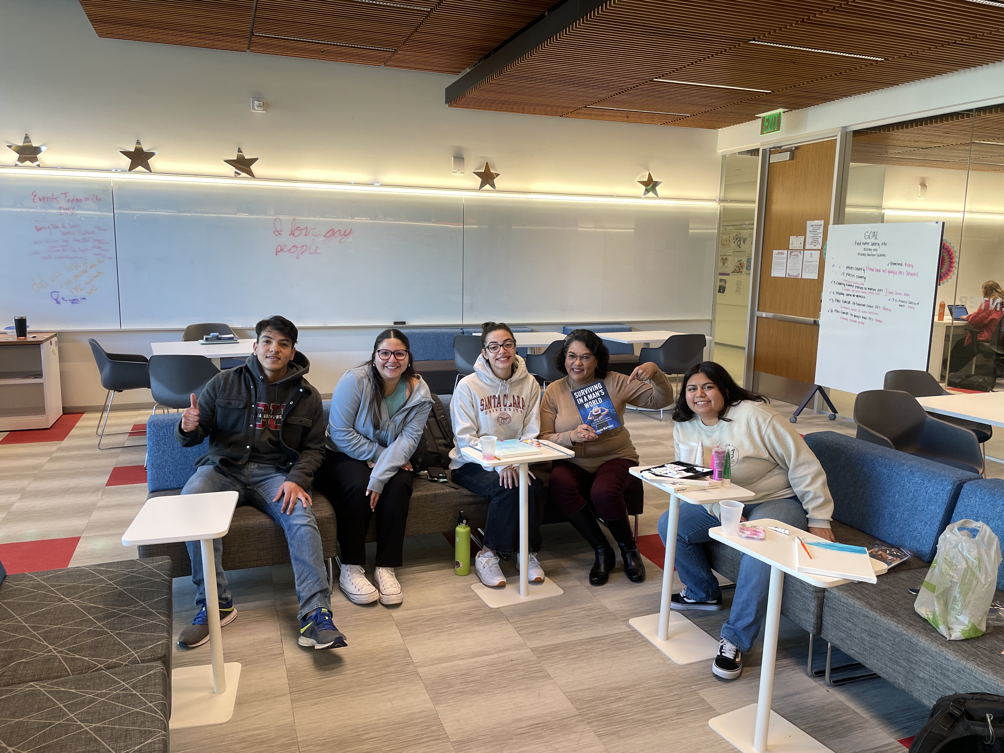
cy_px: 376
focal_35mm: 26
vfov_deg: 53.1
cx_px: 502
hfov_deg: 67.3
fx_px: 754
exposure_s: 1/100
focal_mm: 4.2
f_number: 1.6
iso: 80
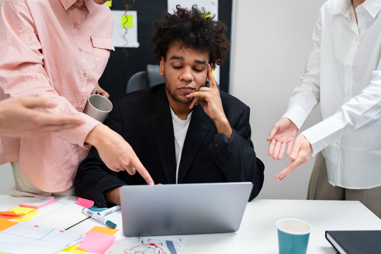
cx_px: 190
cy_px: 127
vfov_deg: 37.9
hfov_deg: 54.4
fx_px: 370
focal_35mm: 35
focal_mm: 35
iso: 500
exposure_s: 1/250
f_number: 2
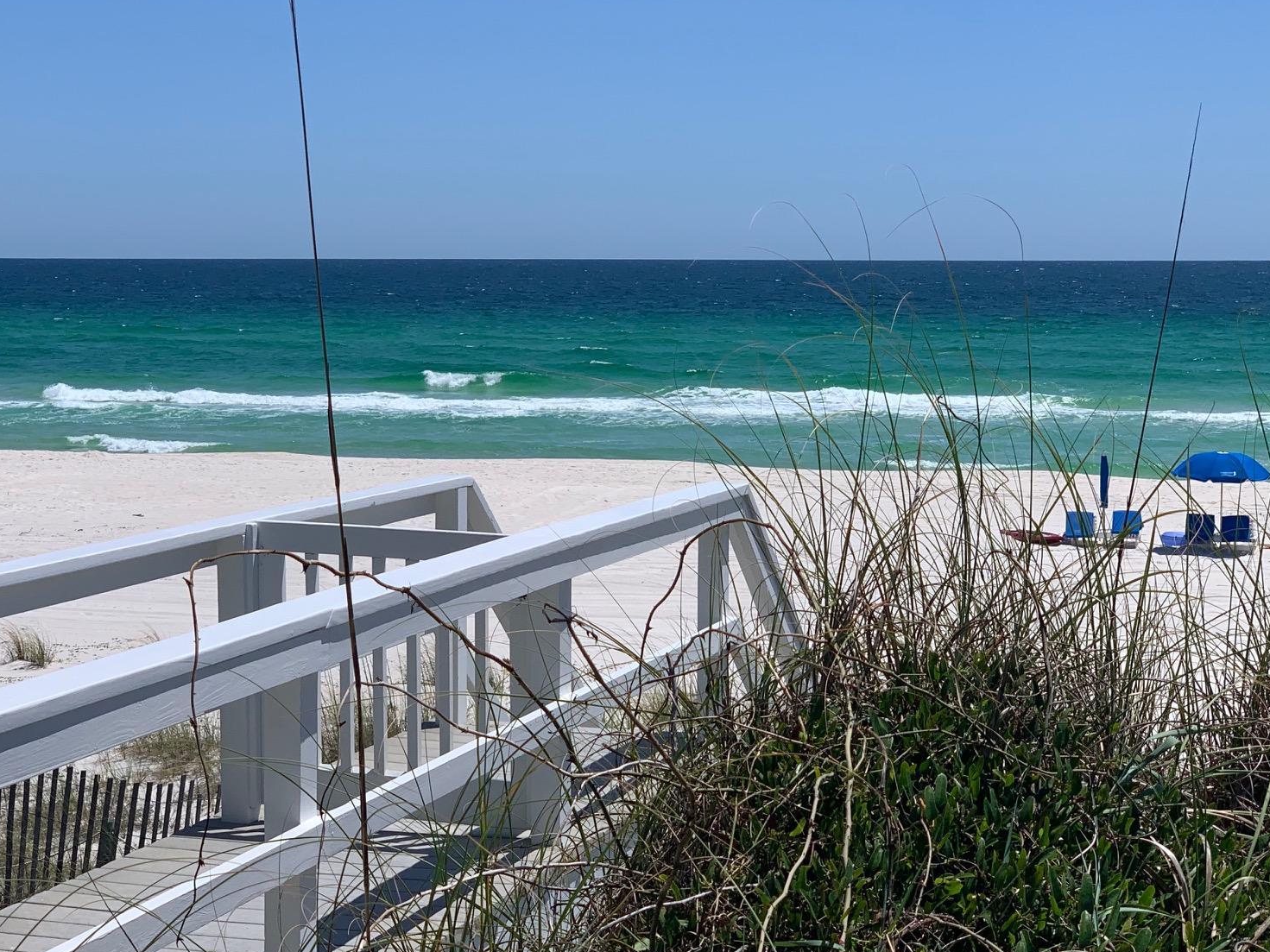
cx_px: 550
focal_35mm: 68
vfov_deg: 21.6
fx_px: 2495
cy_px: 434
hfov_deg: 28.5
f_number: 2.4
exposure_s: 1/2519
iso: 16
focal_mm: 6
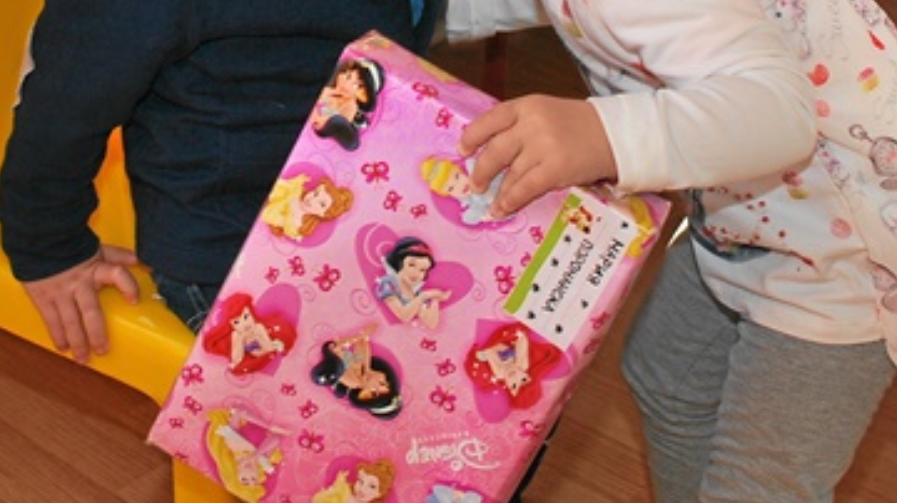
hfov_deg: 25.3
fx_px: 1997
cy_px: -126
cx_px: 349
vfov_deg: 13.9
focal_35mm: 84
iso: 200
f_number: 5.6
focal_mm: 24
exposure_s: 1/60
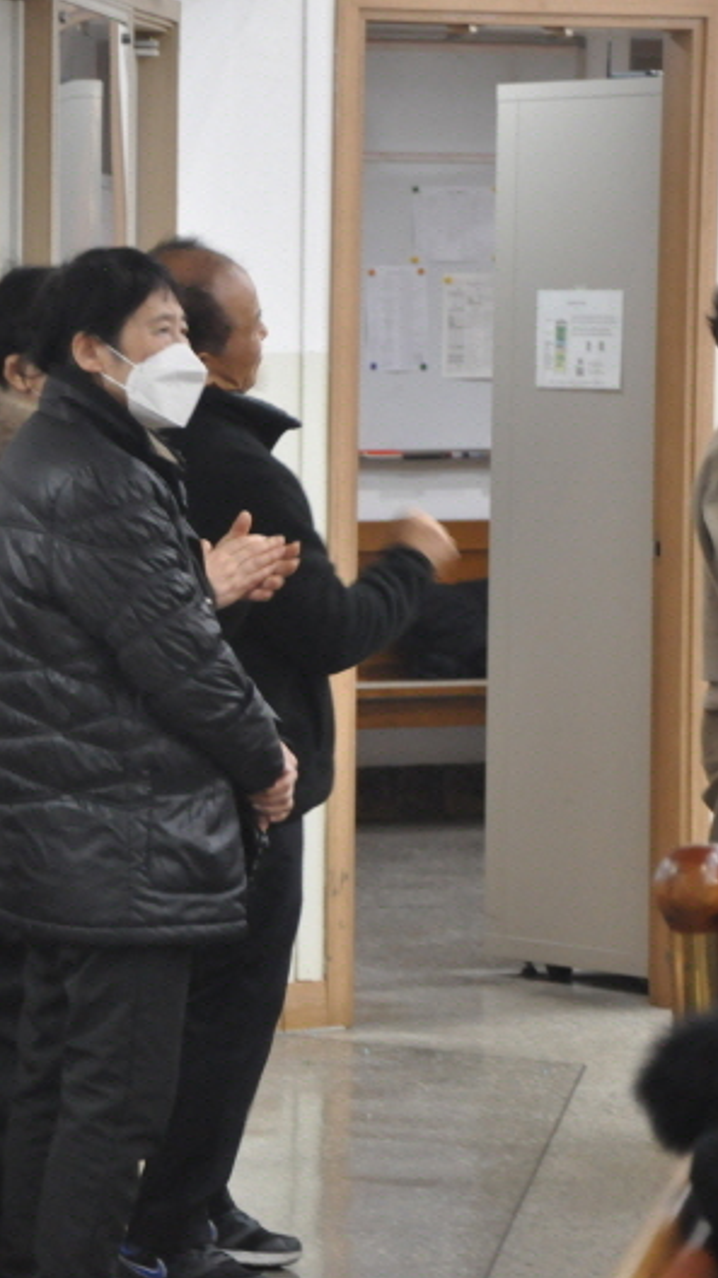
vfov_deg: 10.7
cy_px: 639
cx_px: 186
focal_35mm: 202
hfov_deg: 6.0
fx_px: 6840
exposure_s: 1/25
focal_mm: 85
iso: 1600
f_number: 5.6
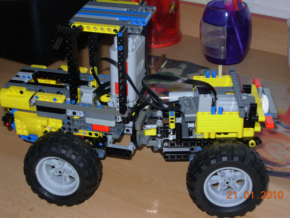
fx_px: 586
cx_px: 145
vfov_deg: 21.0
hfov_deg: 27.8
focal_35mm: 70
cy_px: 109
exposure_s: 1/45.3
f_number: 3.5
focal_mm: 11.5
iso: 50
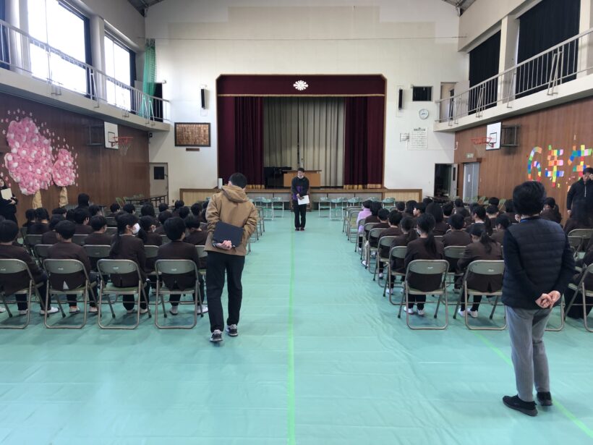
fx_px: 480
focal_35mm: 28
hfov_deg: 63.4
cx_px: 296
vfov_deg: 49.7
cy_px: 222
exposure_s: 1/30
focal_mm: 3.99
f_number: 1.8
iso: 32
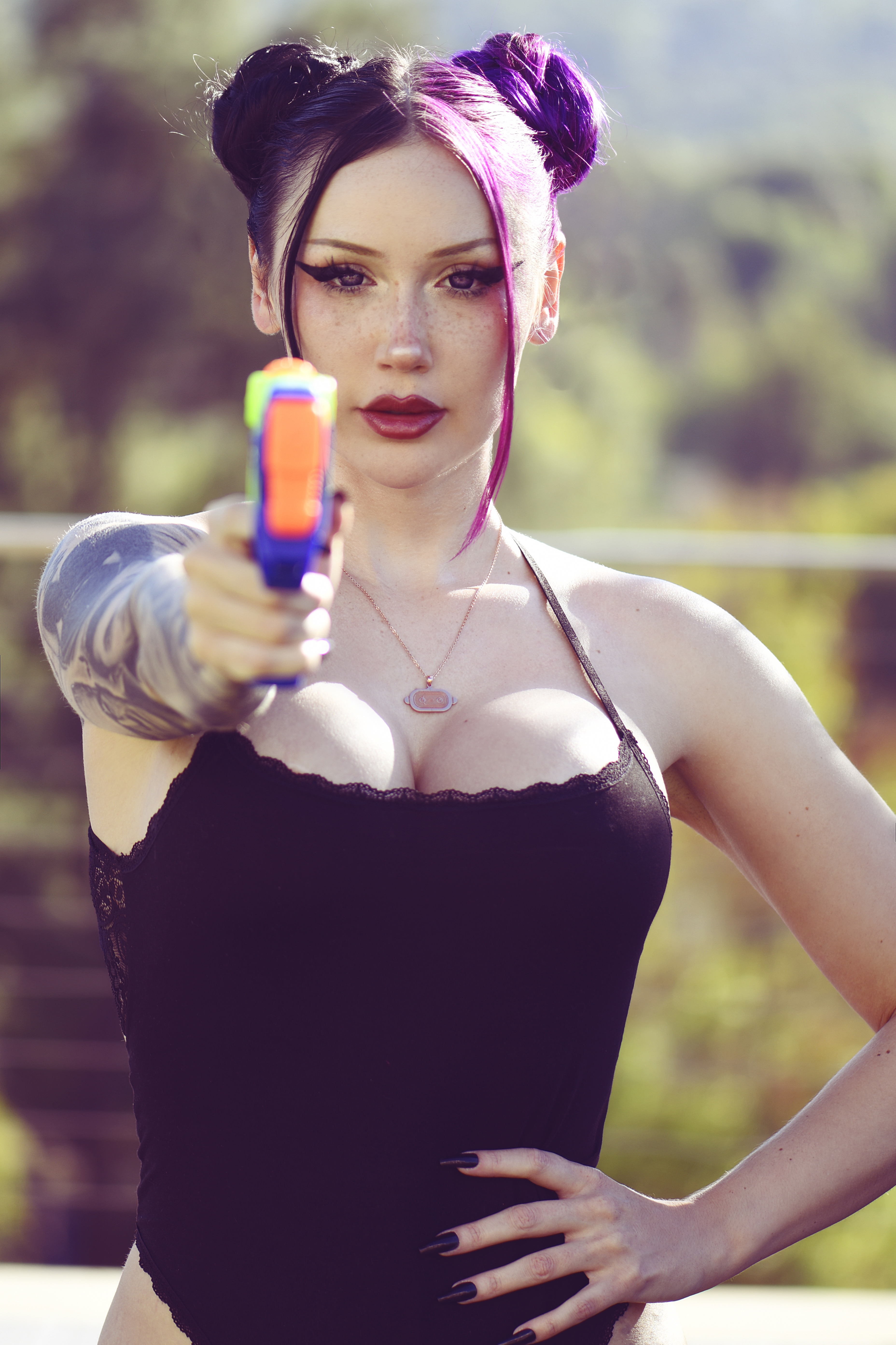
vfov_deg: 13.0
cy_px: 672
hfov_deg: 8.7
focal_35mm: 158
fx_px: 5880
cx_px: 448
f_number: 2.8
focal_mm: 105
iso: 100
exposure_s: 1/400
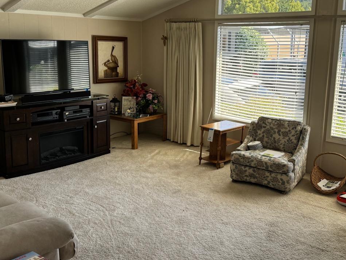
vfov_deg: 37.6
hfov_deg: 48.7
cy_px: 103
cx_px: 204
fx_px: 380
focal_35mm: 38
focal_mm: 6.76
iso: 80
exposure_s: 1/209
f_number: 1.78
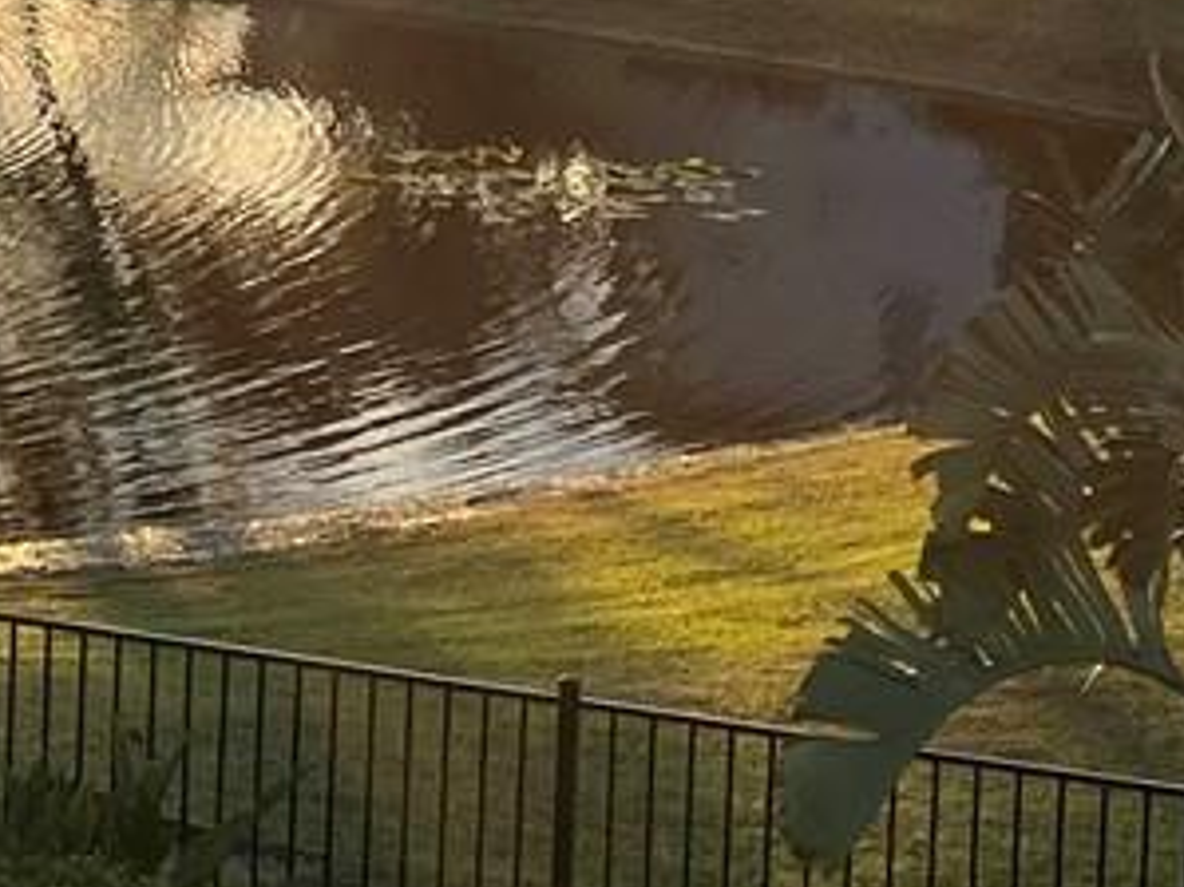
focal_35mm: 139
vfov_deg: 10.4
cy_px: -285
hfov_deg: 13.7
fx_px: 4752
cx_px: -293
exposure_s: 1/1575
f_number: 1.5
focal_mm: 5.7
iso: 50
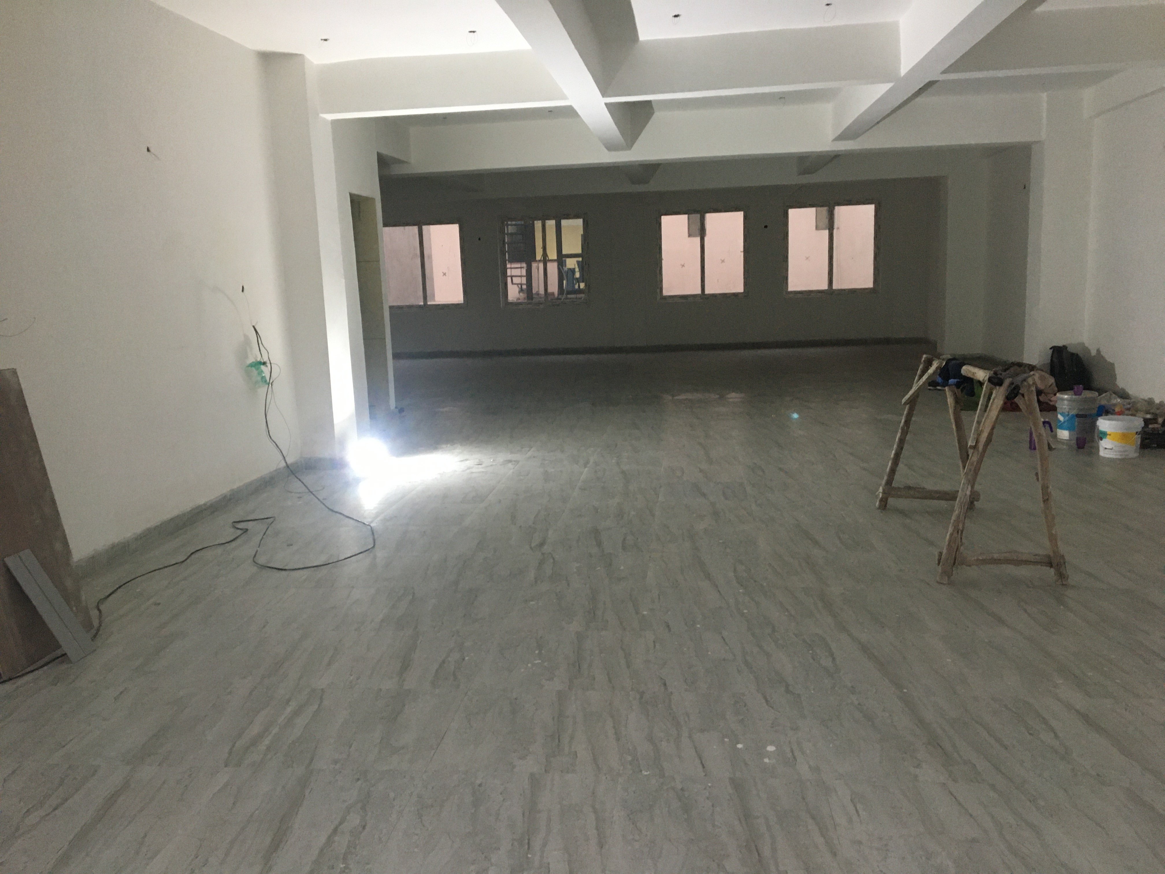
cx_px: 582
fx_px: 976
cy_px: 437
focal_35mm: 29
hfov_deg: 61.7
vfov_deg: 48.2
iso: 200
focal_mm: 4.15
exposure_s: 1/33
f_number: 2.2
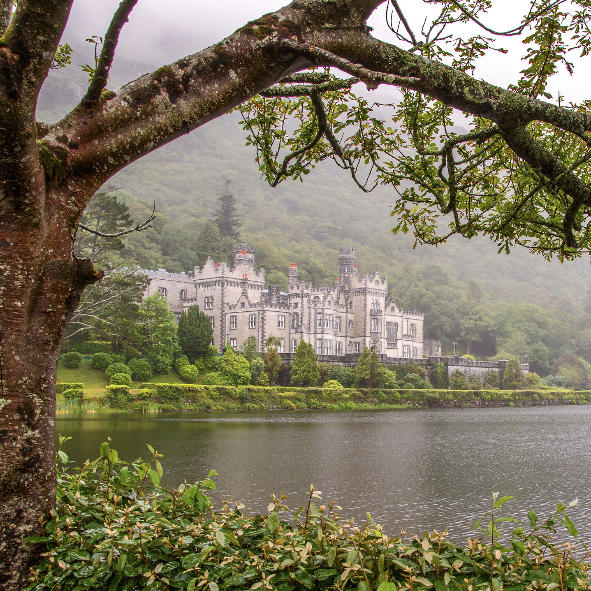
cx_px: 433
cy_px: 327
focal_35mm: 45
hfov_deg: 37.0
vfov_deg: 37.7
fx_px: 864
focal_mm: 21
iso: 400
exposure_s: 1/80
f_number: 10
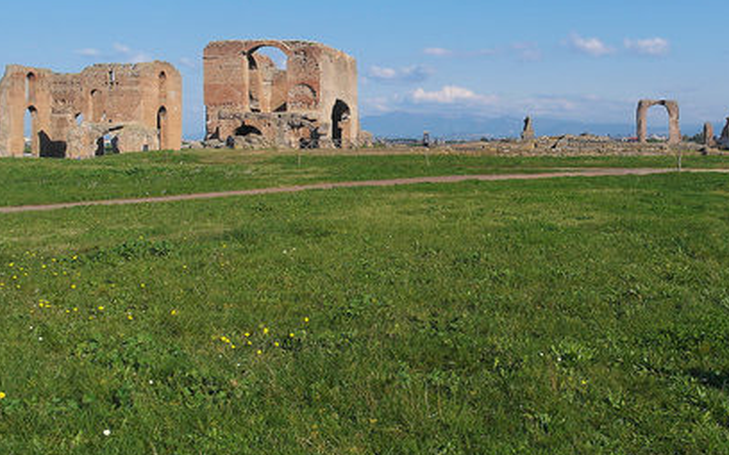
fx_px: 894
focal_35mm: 45
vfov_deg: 28.4
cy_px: 148
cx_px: 473
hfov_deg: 43.9
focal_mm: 20
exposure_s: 1/320
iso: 100
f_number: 7.1
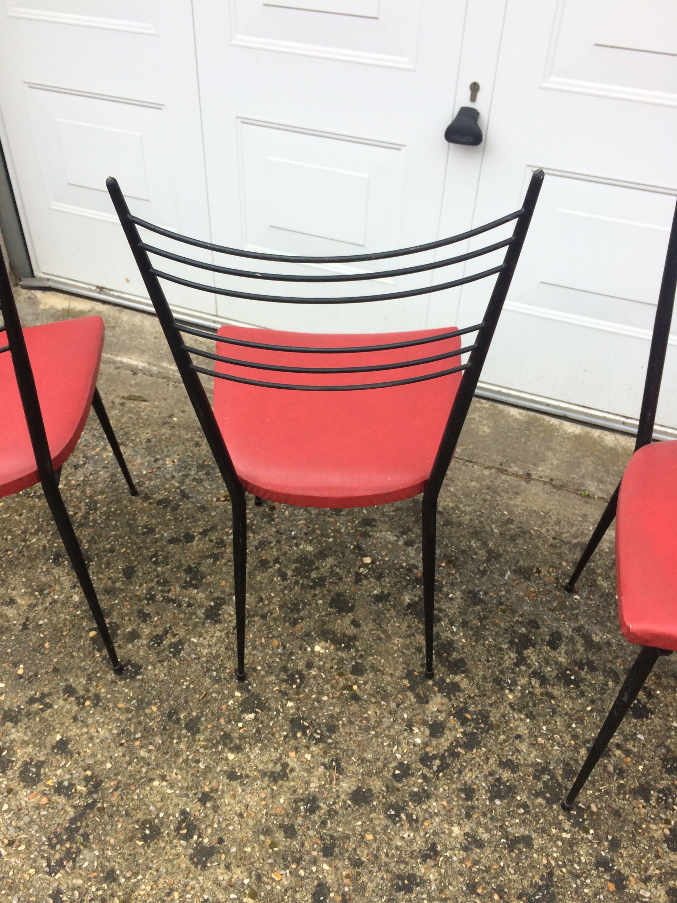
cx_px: 338
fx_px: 756
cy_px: 452
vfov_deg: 61.7
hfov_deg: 48.2
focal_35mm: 29
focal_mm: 4.15
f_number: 2.2
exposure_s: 1/533
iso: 32
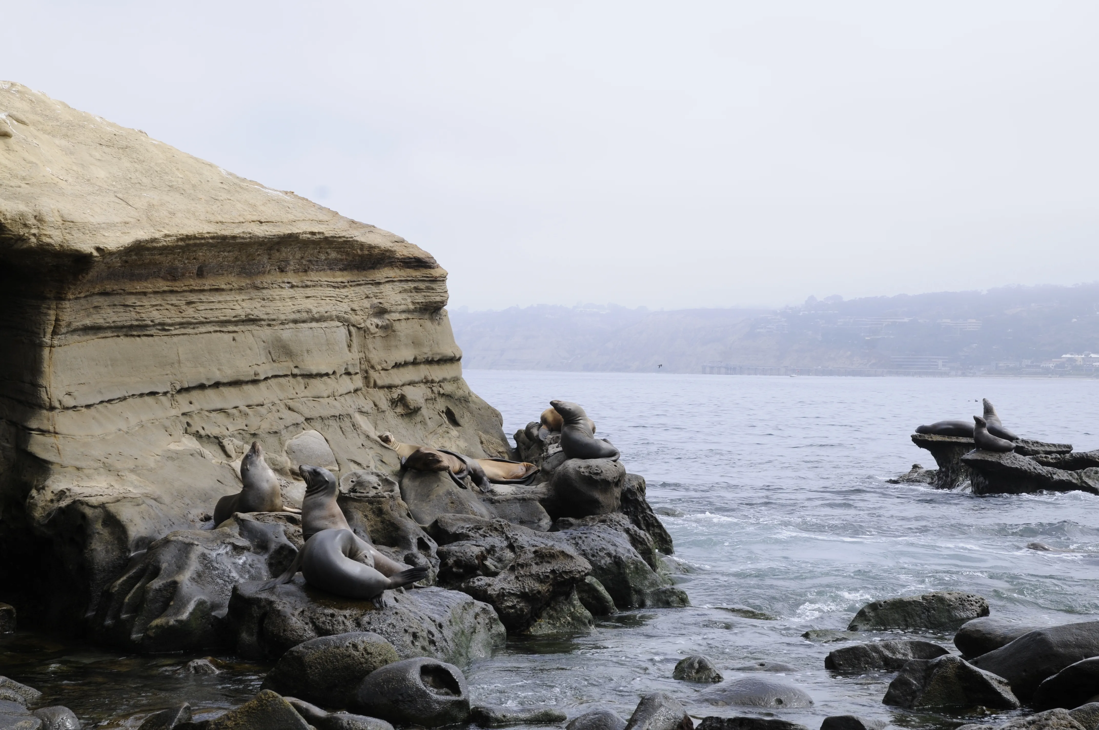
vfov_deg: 20.1
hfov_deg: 29.9
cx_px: 550
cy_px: 365
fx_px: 2058
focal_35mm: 68
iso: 200
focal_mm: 45
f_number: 9
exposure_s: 1/320
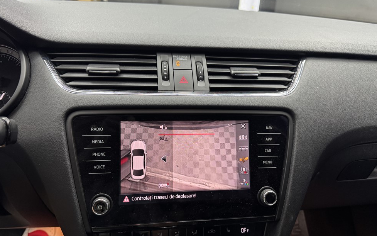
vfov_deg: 47.6
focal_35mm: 26
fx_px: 267
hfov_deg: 70.4
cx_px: 185
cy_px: 127
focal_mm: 6.76
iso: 200
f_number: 1.78
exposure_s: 1/67
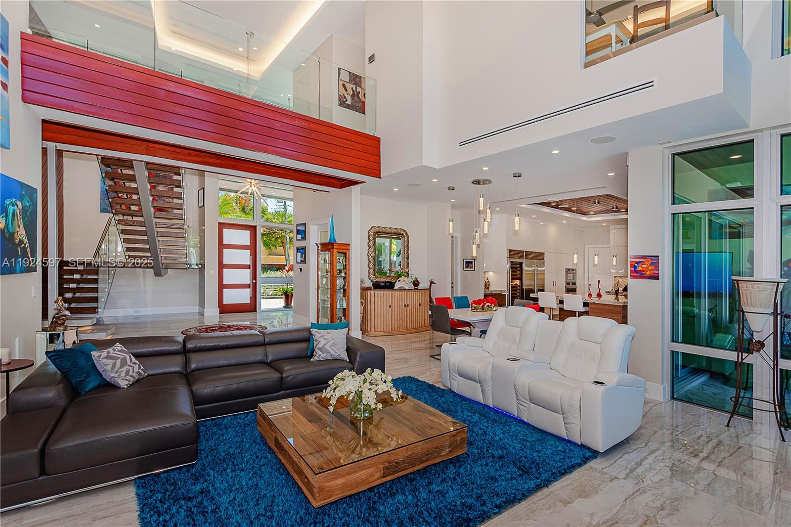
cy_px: 264
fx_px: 351
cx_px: 396
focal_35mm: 16
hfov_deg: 96.7
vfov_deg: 73.7
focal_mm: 16
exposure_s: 1/100
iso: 400
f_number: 8
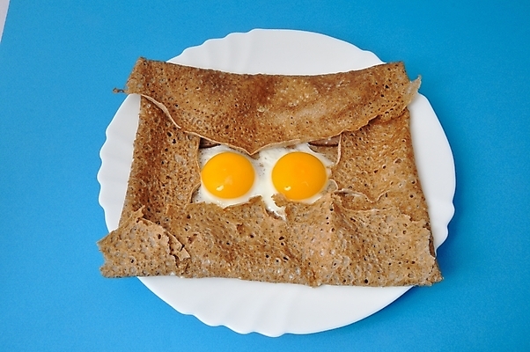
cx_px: 265
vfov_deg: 31.8
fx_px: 618
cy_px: 176
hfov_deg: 46.4
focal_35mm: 42
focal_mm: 28
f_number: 16
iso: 200
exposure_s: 1/125
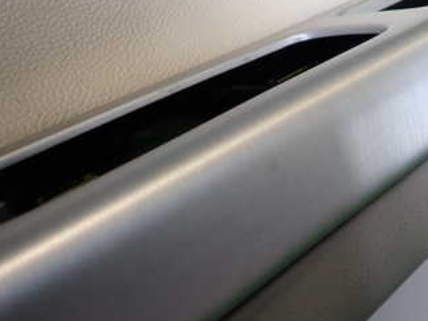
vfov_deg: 30.7
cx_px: 398
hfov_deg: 37.4
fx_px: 581
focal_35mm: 47
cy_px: 114
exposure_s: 1/125
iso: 200
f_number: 2
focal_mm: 4.5
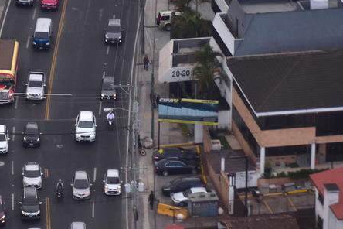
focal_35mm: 349
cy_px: 162
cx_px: 39
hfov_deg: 5.9
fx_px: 3325
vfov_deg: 3.9
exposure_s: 1/250
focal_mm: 110
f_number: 4.8
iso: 800
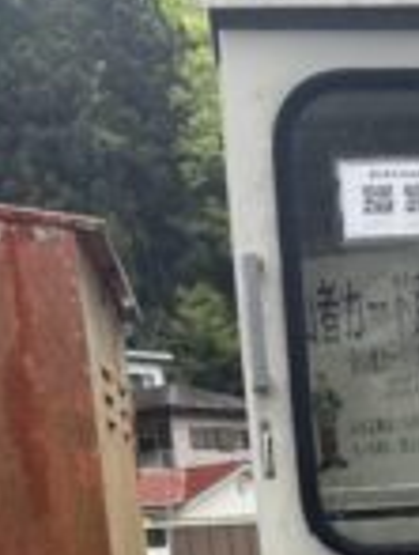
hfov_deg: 18.7
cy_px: 725
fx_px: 1221
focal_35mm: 76
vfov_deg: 22.8
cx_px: 461
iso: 32
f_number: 1.8
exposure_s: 1/349
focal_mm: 3.99
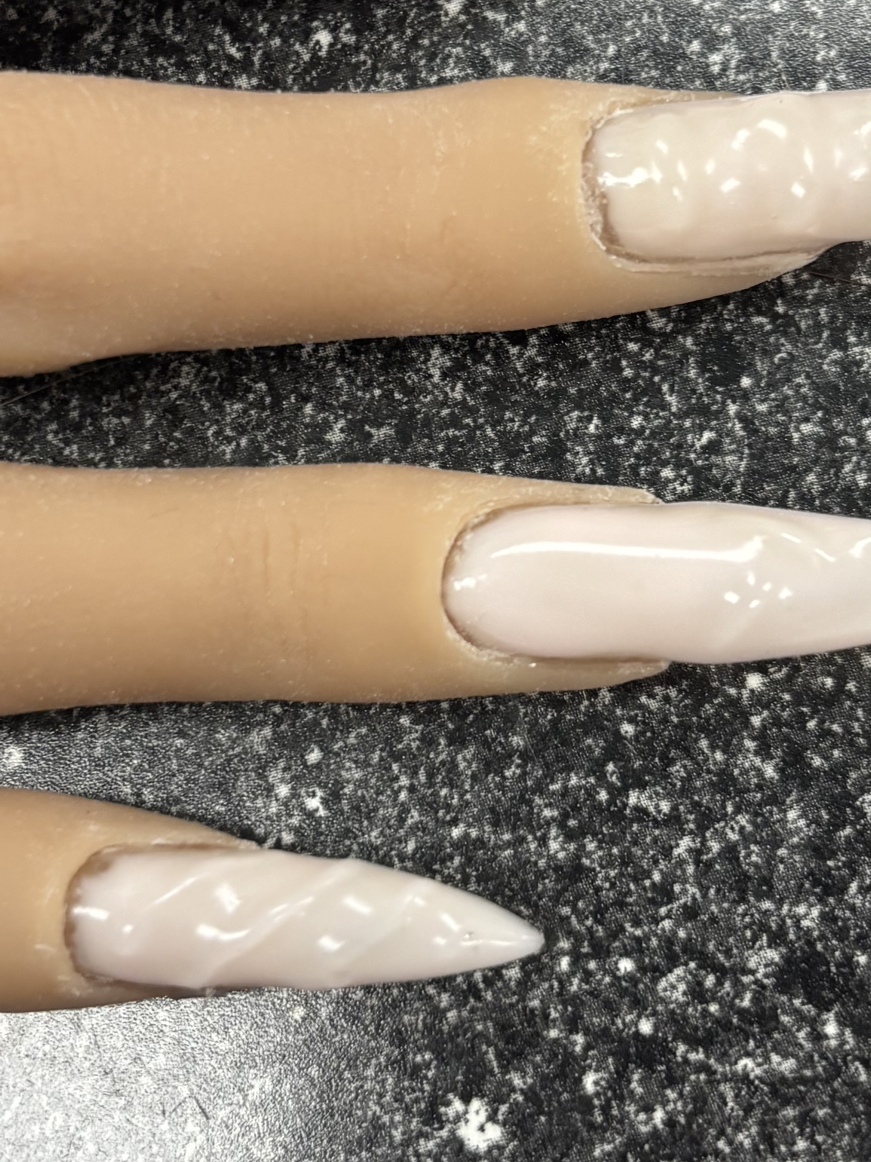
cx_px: 433
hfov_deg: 21.9
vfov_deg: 28.8
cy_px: 410
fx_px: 2248
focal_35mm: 67
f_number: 1.6
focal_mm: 5.96
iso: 125
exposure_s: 1/120
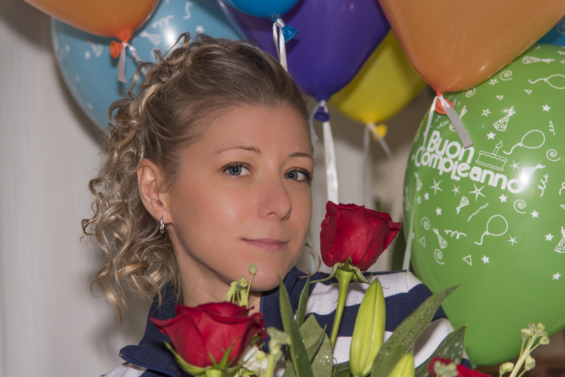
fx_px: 1884
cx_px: 282
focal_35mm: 120
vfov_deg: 11.4
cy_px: 188
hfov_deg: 17.1
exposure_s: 1/800
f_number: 4
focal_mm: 120
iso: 400
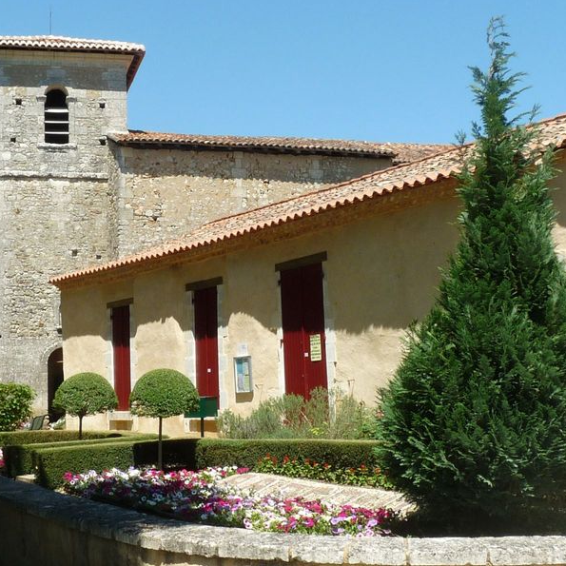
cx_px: 237
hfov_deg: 30.0
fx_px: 1054
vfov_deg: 30.0
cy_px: 282
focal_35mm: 57
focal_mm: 4.8
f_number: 5.6
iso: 100
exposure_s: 1/250
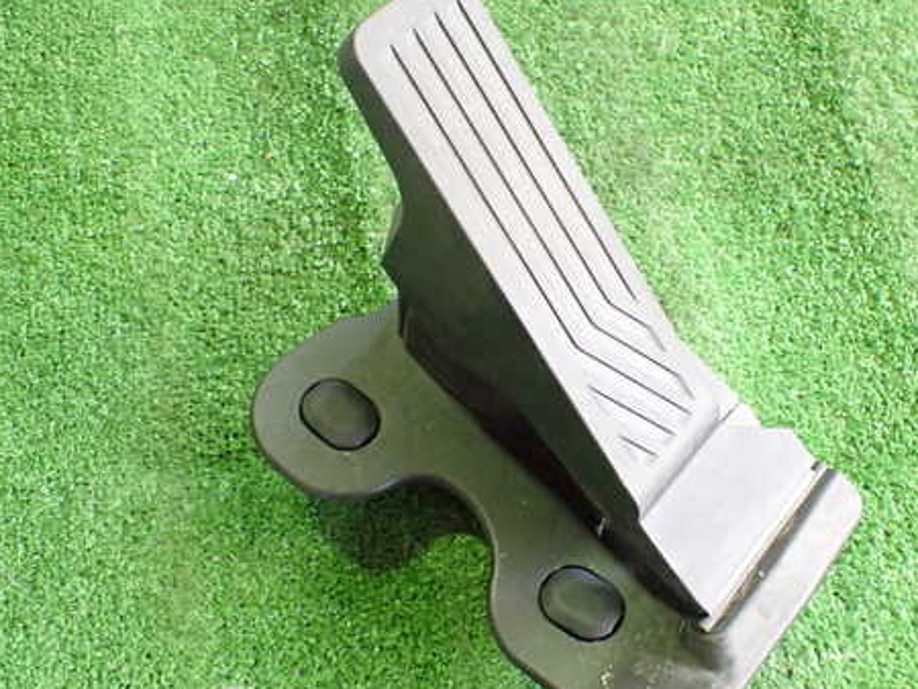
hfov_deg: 46.2
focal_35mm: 40
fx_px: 1061
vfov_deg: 35.9
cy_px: 389
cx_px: 590
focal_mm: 5.4
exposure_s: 1/60
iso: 800
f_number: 2.3
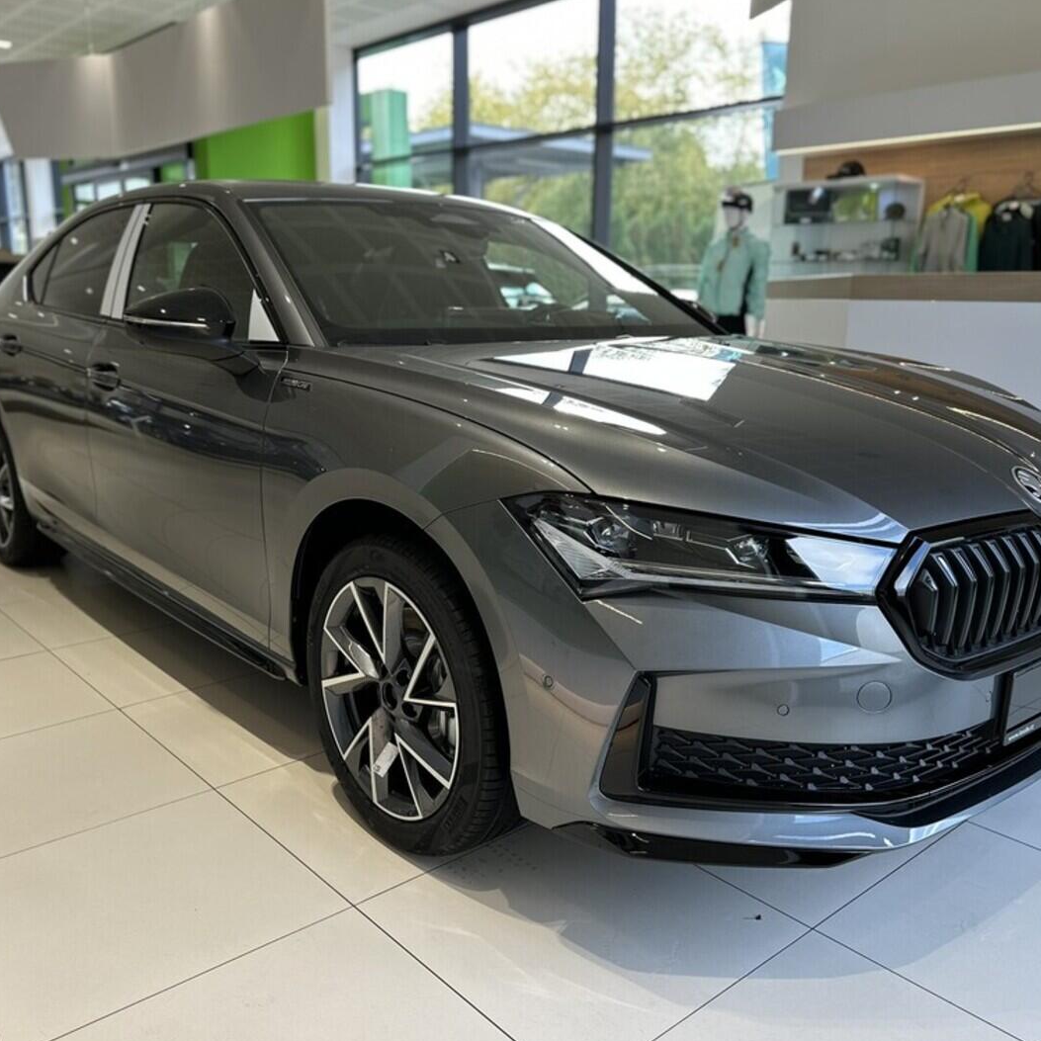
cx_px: 527
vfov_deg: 55.6
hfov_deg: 55.6
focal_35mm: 29
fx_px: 987
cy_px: 529
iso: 64
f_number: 1.78
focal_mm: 6.86
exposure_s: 1/100
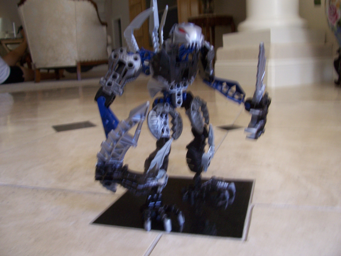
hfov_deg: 54.0
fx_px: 335
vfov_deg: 41.8
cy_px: 128
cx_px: 170
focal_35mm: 34
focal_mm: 5.6
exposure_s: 1/30
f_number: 2.7
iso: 160
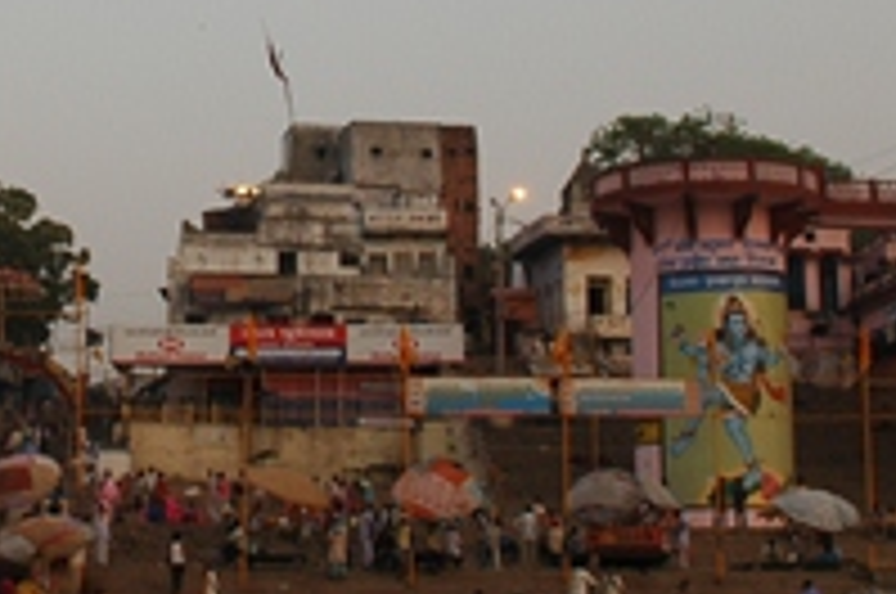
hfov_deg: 22.9
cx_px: 122
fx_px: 2162
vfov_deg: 15.5
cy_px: 81
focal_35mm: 87
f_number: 6.3
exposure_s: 1/60
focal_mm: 18
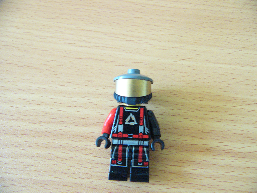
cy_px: 96
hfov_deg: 51.4
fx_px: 267
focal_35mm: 36
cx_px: 128
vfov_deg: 39.7
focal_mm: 6
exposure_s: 1/6
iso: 200
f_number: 2.8
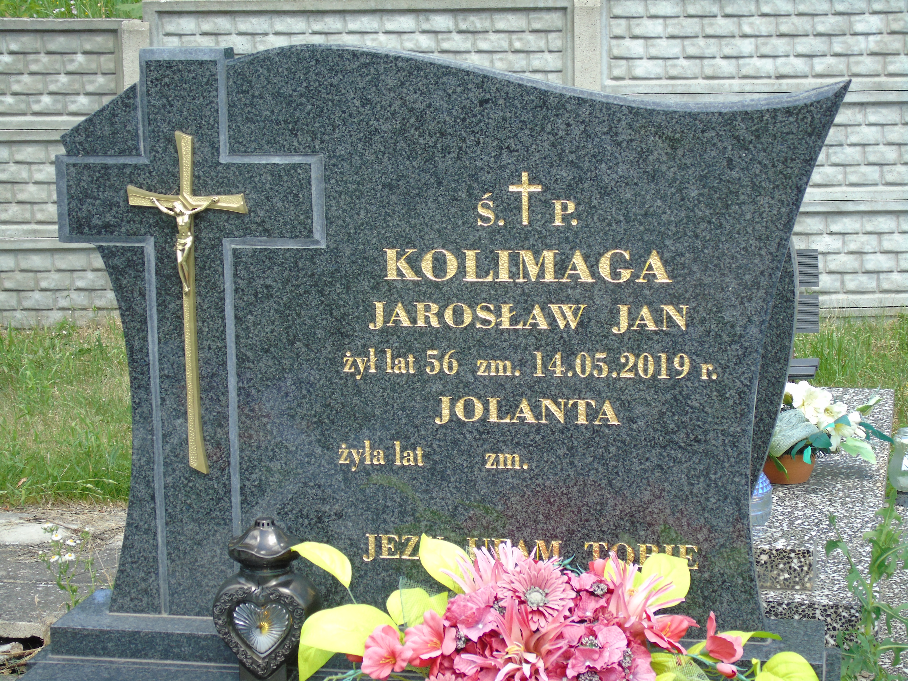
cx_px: 454
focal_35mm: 71
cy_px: 340
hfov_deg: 27.4
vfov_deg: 20.7
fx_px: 1862
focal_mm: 13
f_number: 4.7
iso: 80
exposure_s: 1/100
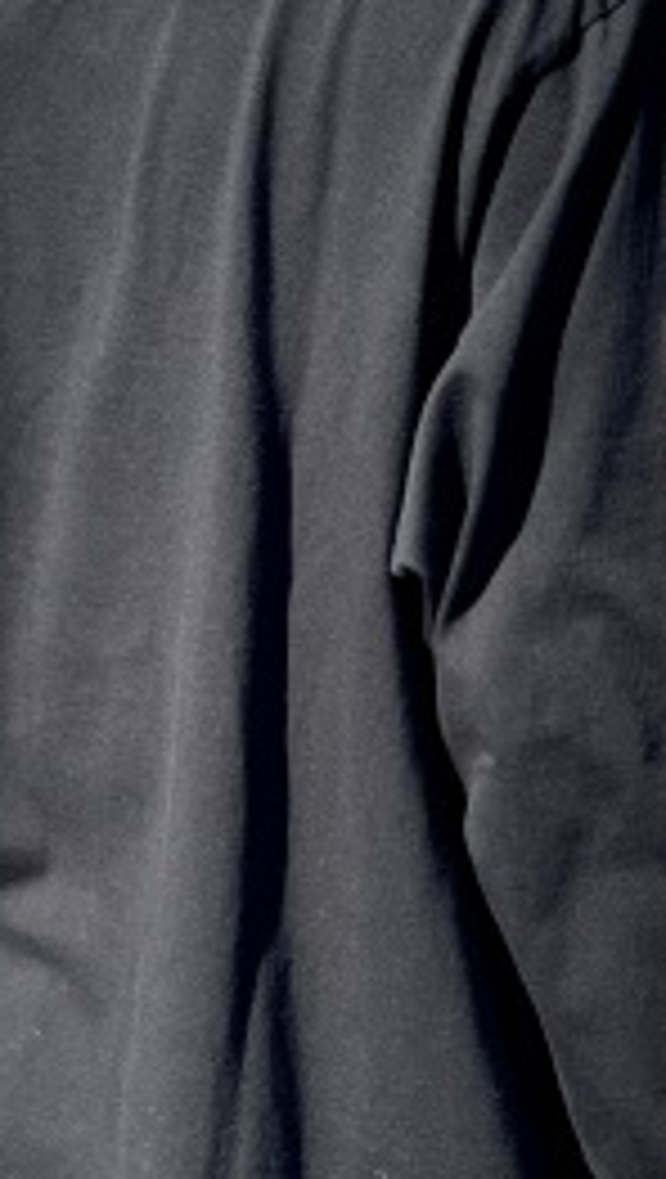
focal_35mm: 108
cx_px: 281
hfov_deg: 11.3
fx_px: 3380
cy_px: 693
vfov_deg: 19.8
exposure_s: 1/1065
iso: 32
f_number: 2
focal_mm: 6
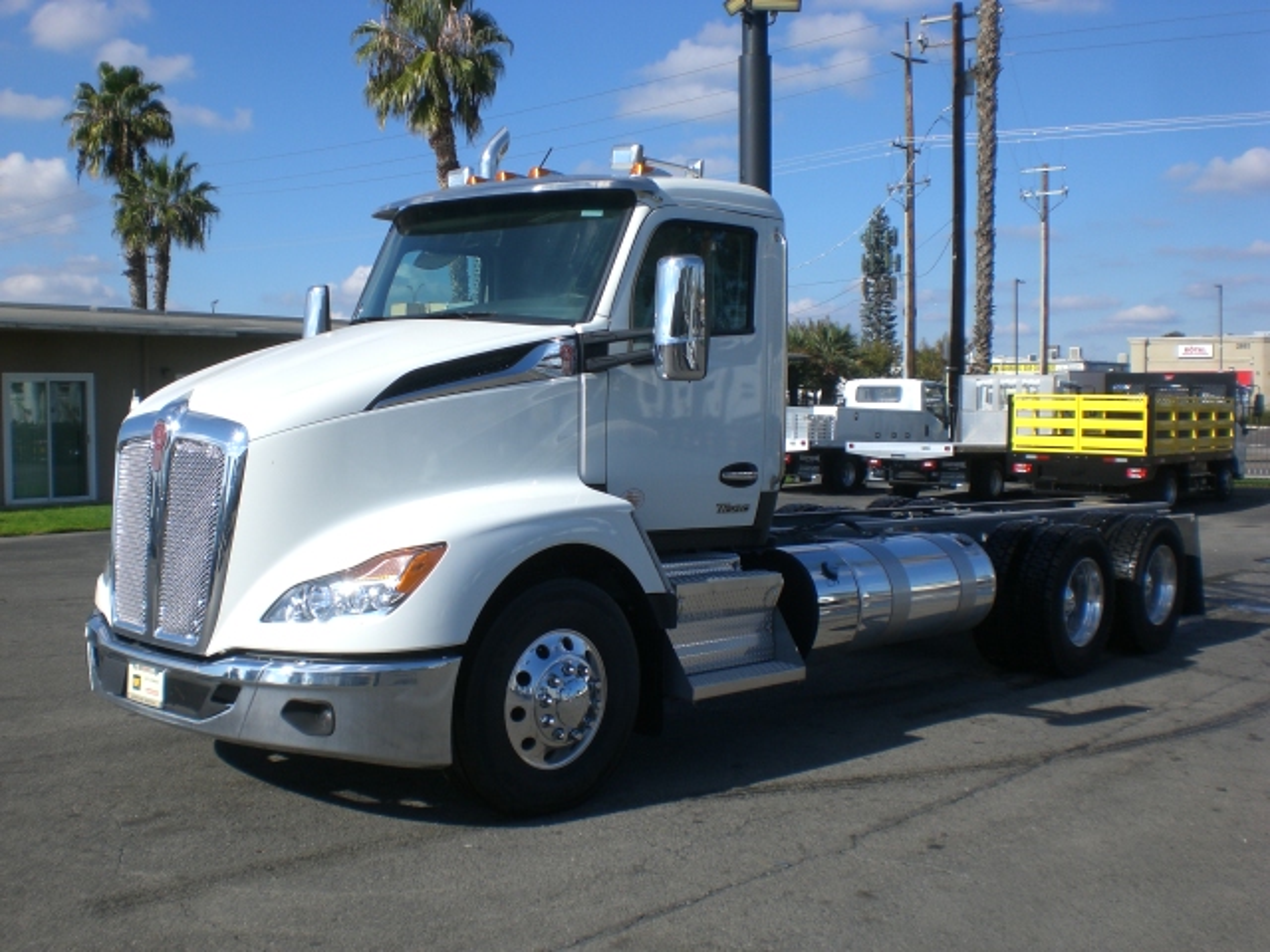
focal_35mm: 38
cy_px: 476
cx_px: 635
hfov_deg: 49.0
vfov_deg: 37.7
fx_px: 1394
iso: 50
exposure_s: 1/640
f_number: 4.4
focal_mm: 6.3
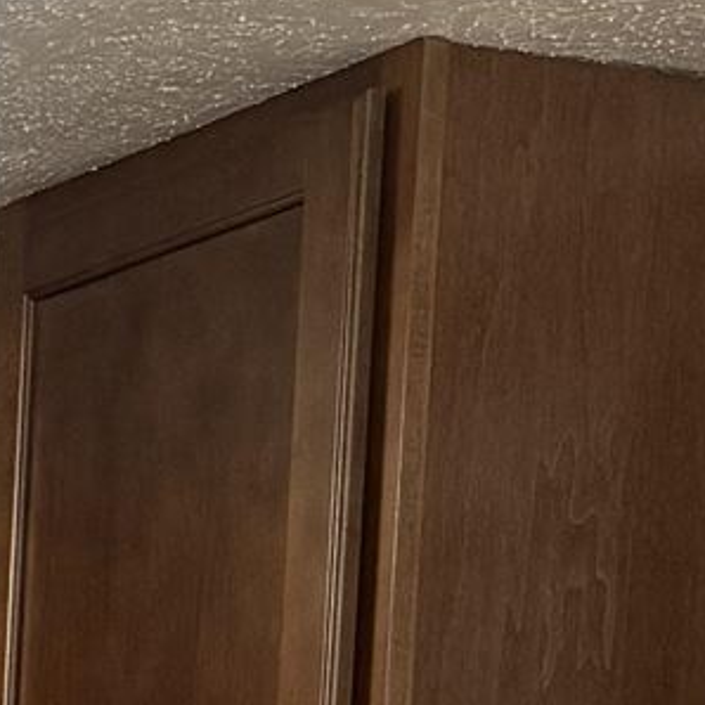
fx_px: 3779
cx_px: -939
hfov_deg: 9.6
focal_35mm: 164
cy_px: 1673
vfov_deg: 9.5
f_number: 1.78
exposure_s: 1/60
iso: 250
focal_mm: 6.76
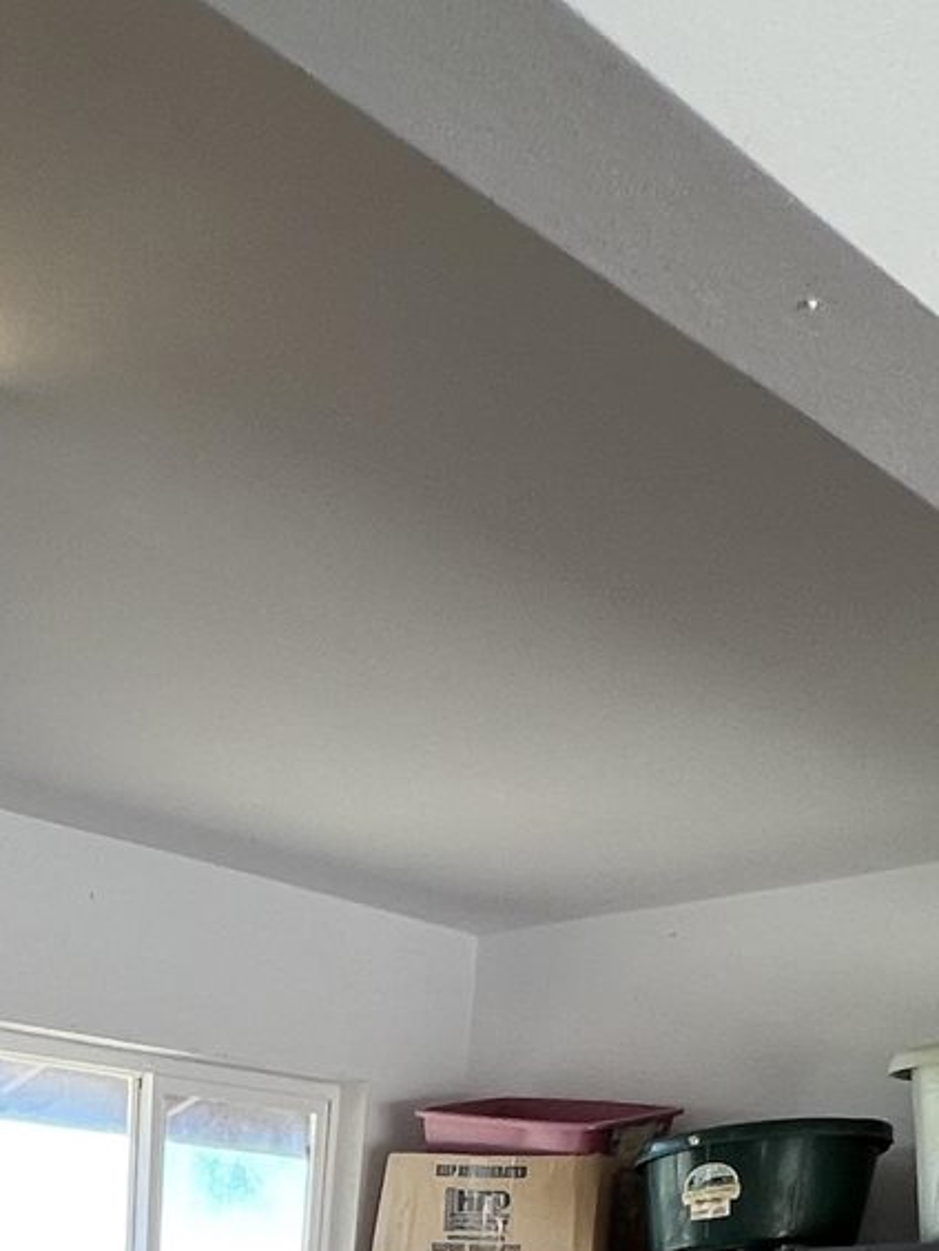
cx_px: -89
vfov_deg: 22.6
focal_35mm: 53
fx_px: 1916
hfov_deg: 25.6
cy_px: 2196
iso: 50
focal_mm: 1.57
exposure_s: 1/120
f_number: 1.8
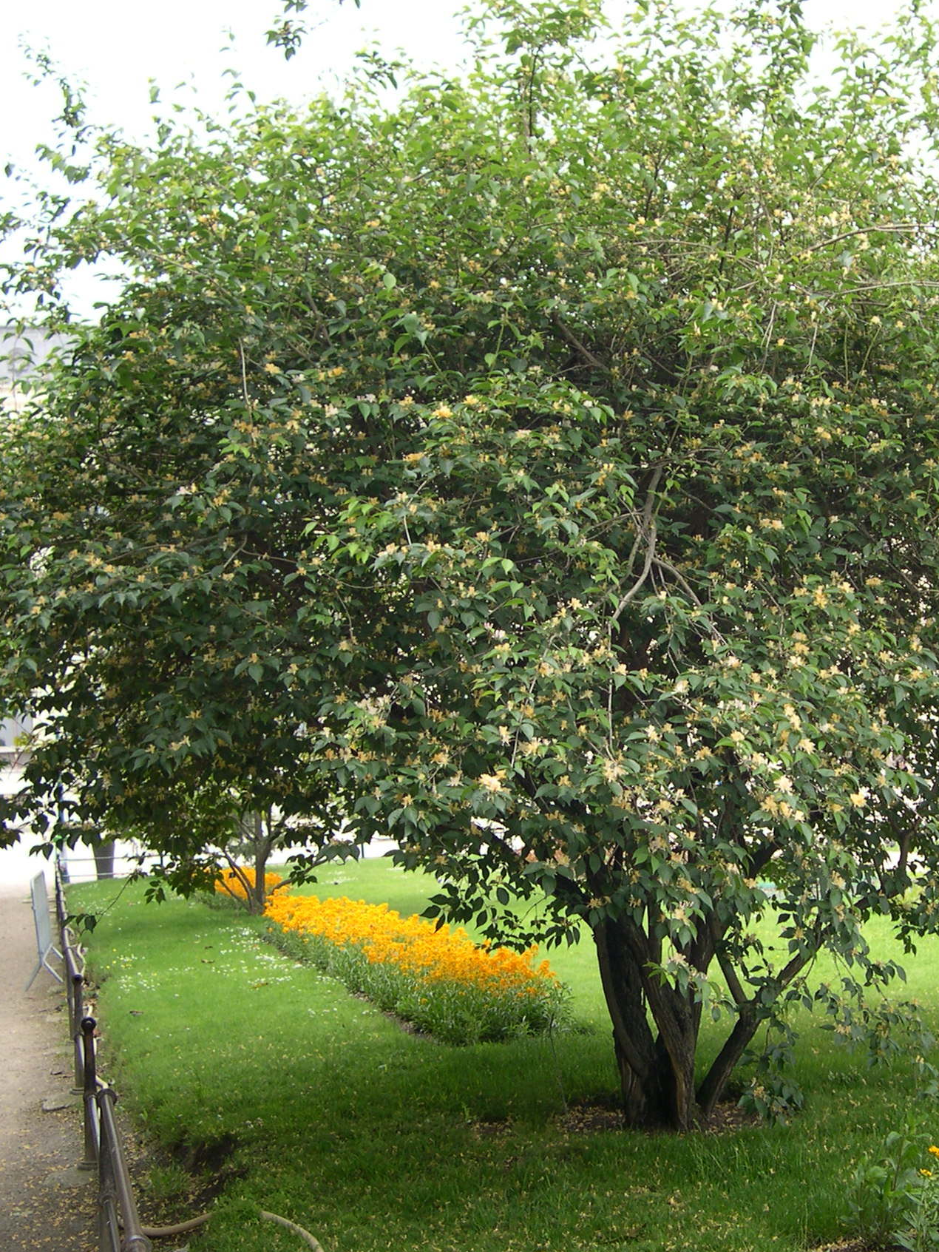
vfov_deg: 37.5
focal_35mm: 51
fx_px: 1844
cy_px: 623
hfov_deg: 28.3
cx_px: 645
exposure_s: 1/317
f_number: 2.8
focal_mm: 8
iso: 100
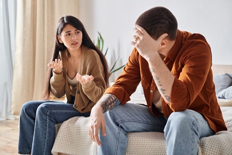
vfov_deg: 27.0
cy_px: 78
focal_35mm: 50
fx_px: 322
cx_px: 116
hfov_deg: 39.6
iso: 160
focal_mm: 50
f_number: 4
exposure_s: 1/200
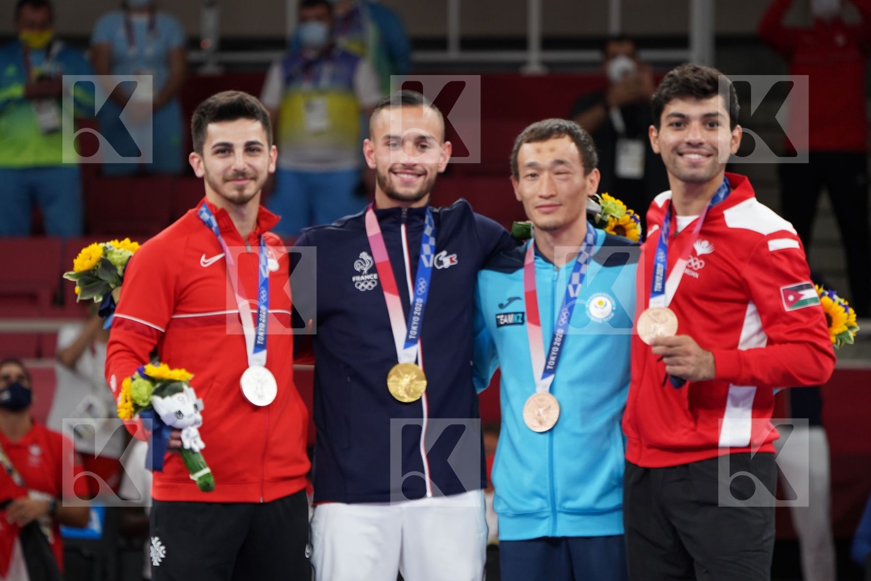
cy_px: 290
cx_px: 436
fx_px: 7475
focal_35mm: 309
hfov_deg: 6.7
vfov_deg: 4.4
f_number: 5.6
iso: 1600
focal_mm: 309
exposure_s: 1/400
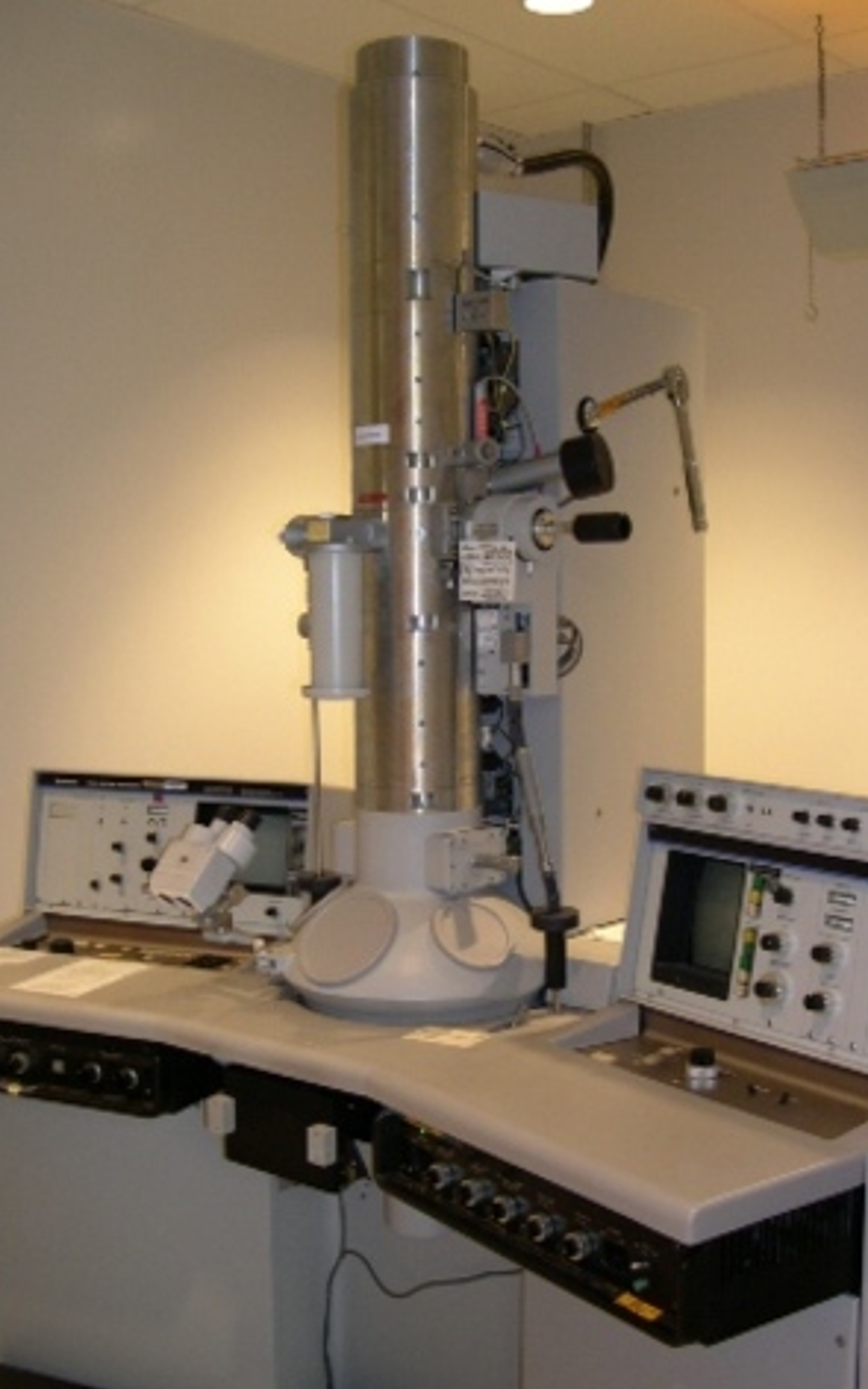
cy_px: 689
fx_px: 1552
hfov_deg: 31.2
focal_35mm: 41
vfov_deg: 48.2
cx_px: 459
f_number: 2.8
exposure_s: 1/7.9
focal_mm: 8
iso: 200
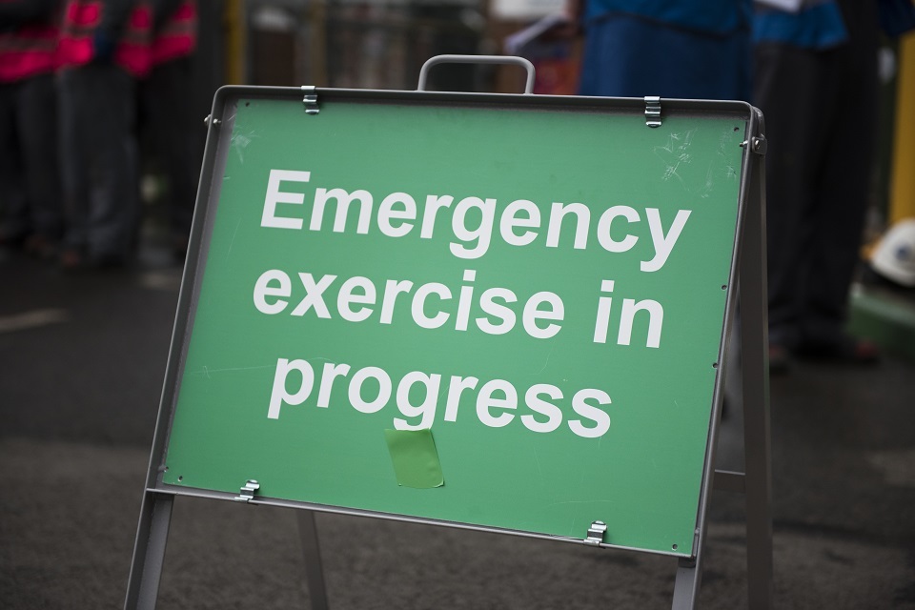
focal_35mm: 70
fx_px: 1779
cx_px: 458
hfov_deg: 28.8
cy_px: 305
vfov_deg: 19.5
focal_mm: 70
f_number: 2.8
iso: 800
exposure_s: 1/4000
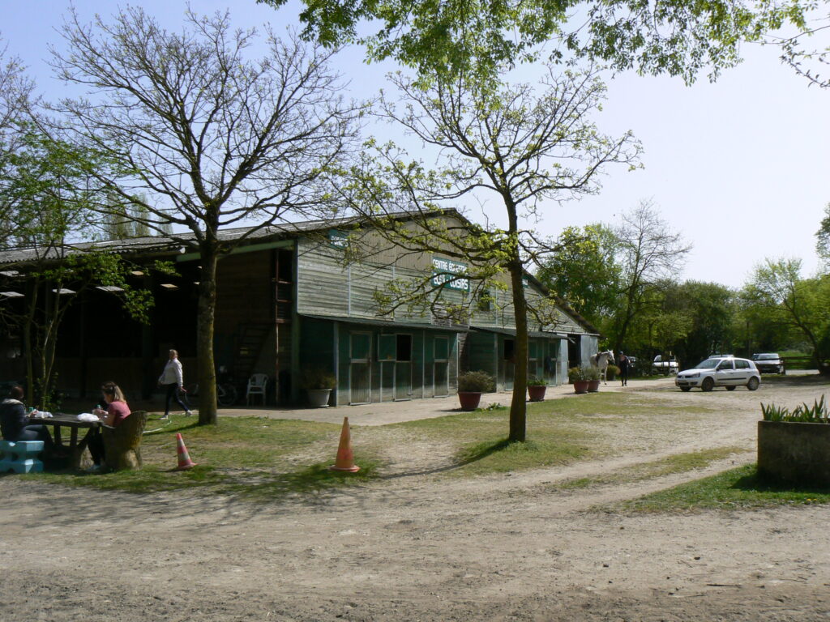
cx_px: 415
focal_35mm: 36
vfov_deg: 39.7
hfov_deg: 51.4
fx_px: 863
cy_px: 311
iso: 100
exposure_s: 1/500
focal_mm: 6
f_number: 8
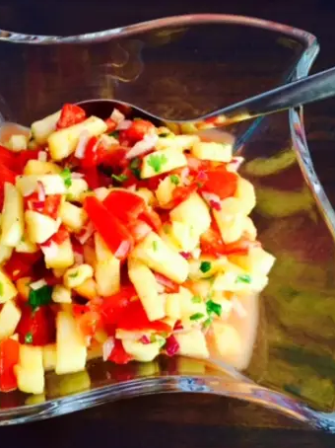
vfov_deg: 41.3
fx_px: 594
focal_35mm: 46
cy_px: 233
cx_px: 94
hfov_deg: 31.1
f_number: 2.2
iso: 125
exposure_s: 1/33
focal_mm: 4.15
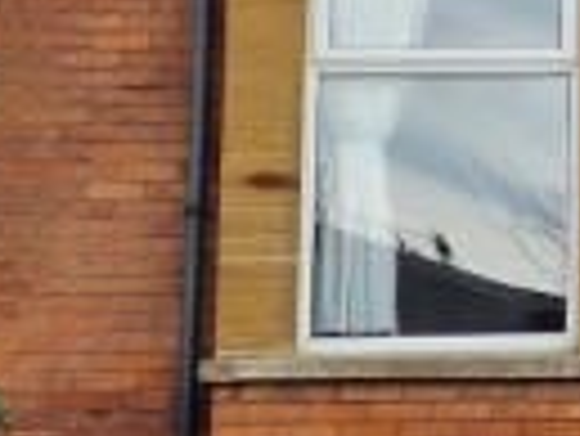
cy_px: -166
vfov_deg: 8.0
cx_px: 1084
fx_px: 3069
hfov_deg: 10.1
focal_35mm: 183
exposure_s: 1/459
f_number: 1.8
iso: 50
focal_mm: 6.4
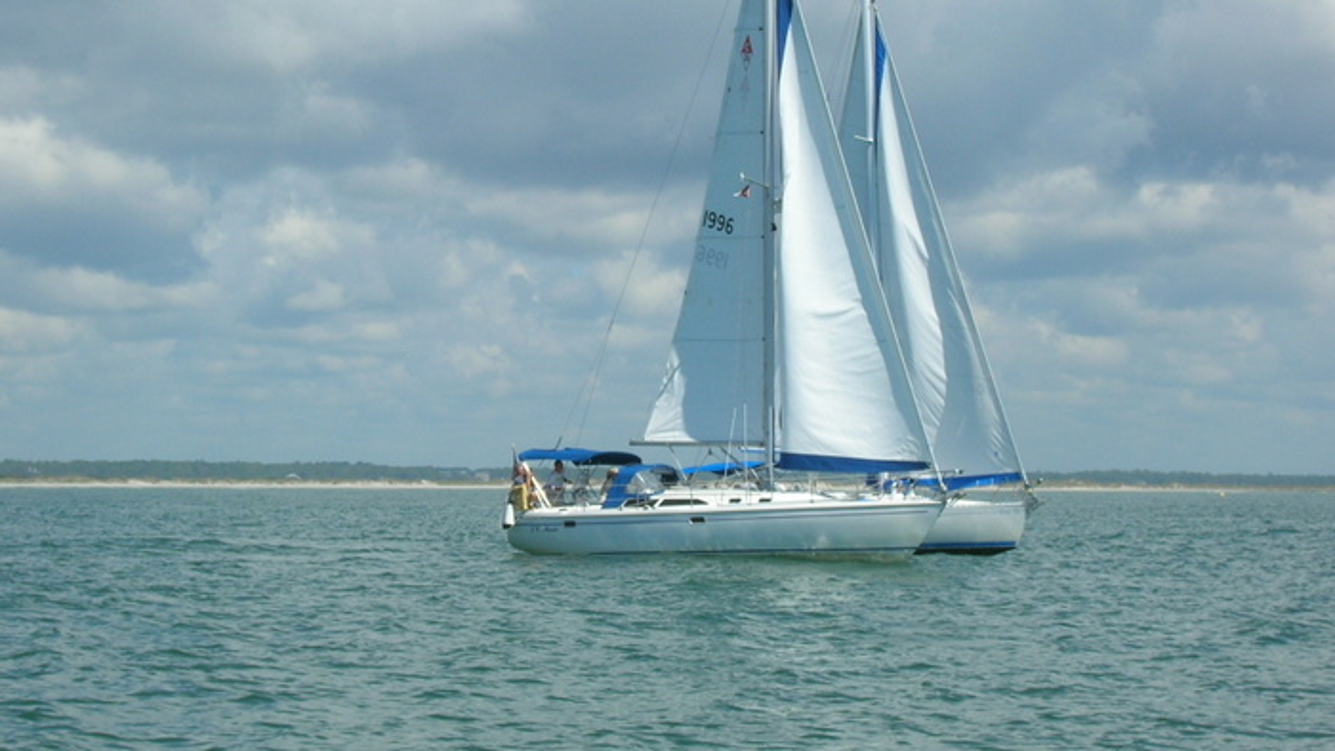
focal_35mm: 127
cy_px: 307
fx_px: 4496
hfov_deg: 16.9
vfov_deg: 9.6
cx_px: 610
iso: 50
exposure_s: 1/171
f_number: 8.2
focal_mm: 17.1
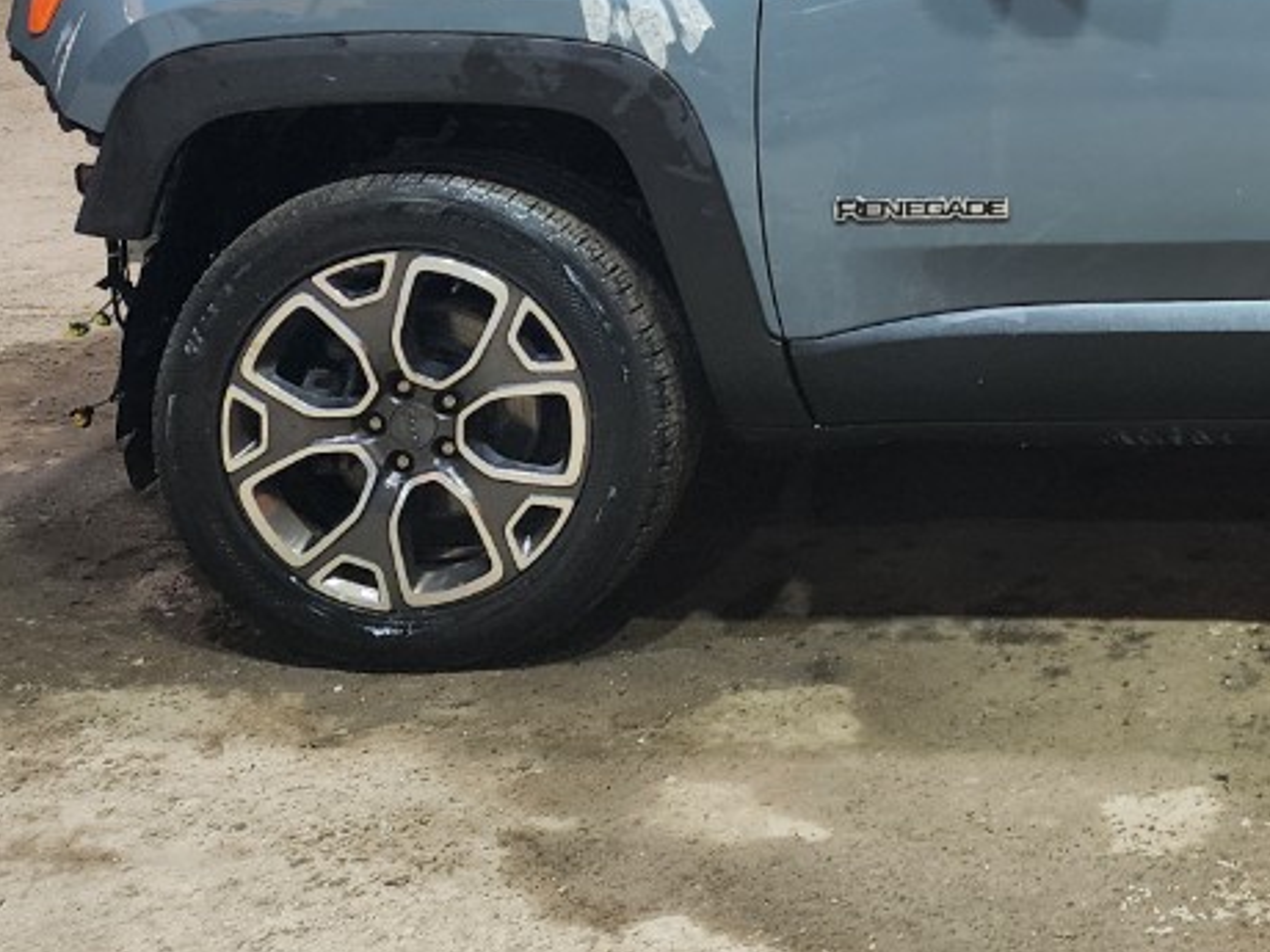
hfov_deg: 27.3
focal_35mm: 64
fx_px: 2348
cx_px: 1452
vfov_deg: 20.9
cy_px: -279
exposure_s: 1/120
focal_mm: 6.4
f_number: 1.8
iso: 125
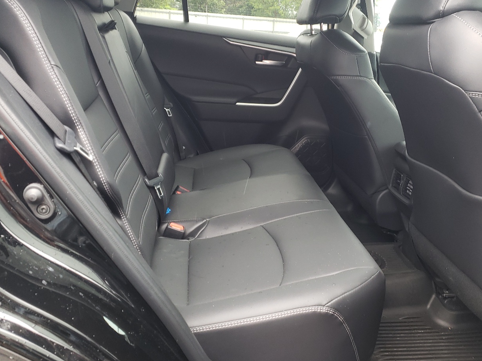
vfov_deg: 41.7
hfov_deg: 53.8
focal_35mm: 34
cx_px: 269
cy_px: 155
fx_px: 473
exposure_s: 1/120
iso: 82
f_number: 1.5
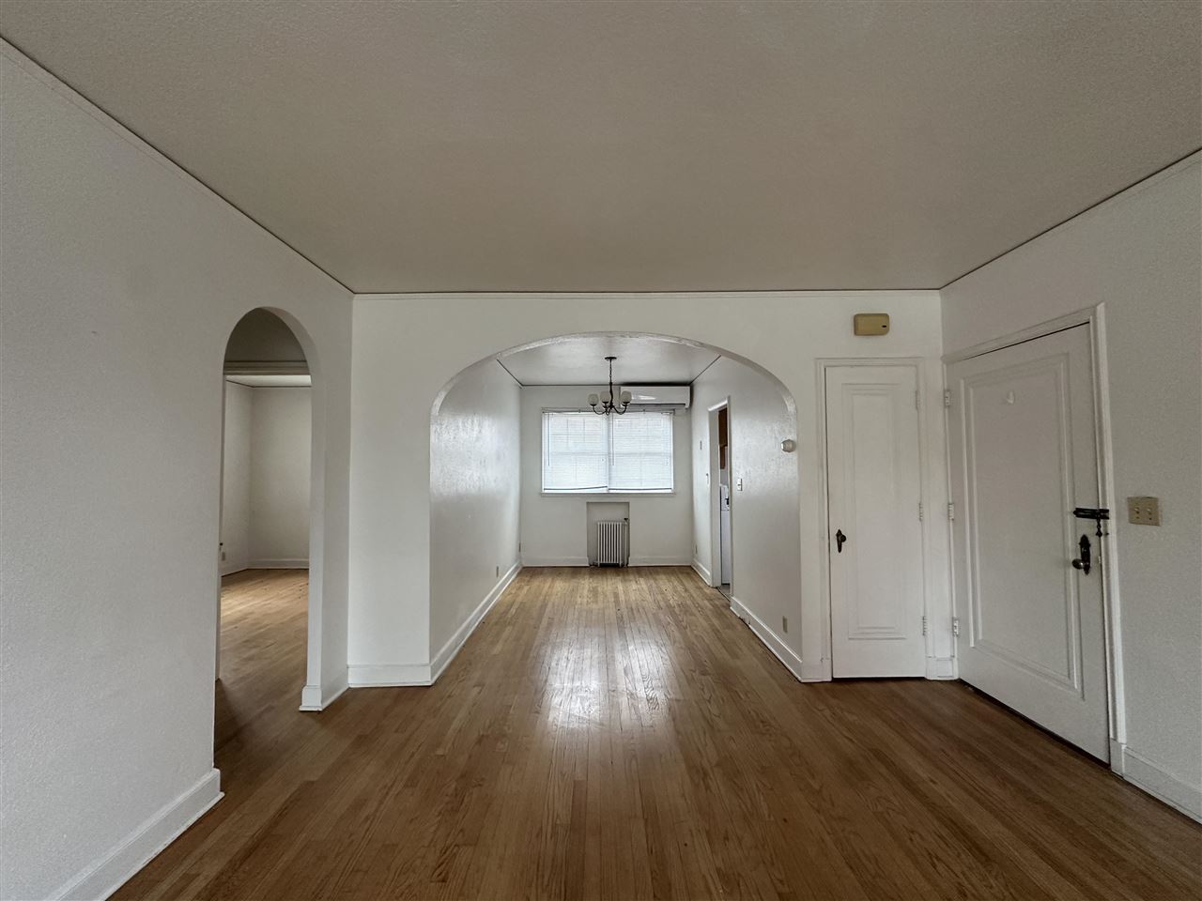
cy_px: 450
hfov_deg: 102.1
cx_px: 601
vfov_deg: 85.7
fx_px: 486
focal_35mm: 14
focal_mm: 2.22
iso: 320
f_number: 2.2
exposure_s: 1/83
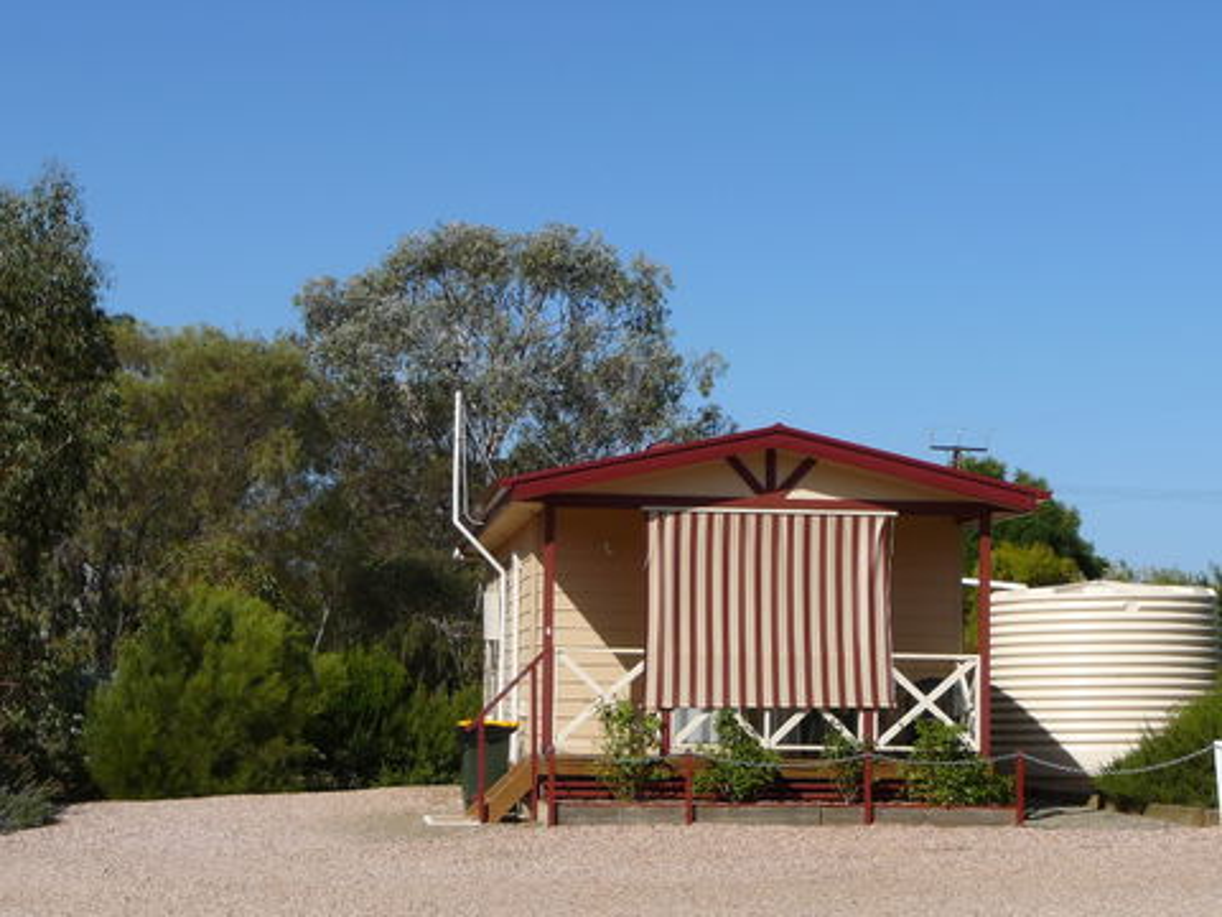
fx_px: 2506
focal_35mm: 71
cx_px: 611
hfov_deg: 27.4
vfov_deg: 20.7
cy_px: 458
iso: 80
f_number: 6.3
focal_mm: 10.5
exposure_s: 1/500
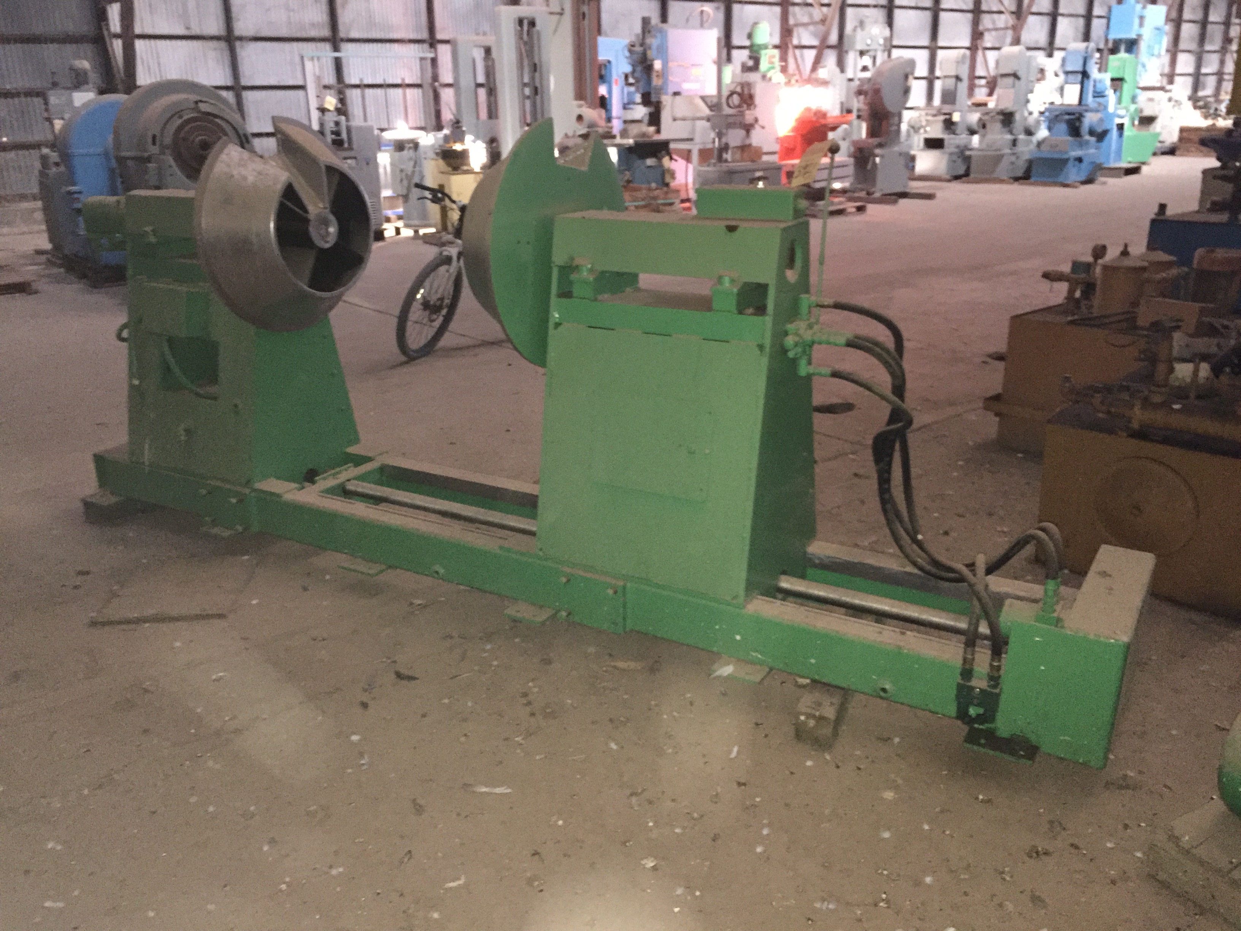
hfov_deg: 61.7
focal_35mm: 29
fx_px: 1040
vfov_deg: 48.2
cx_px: 620
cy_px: 466
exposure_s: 1/16
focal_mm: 4.15
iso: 400
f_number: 2.2
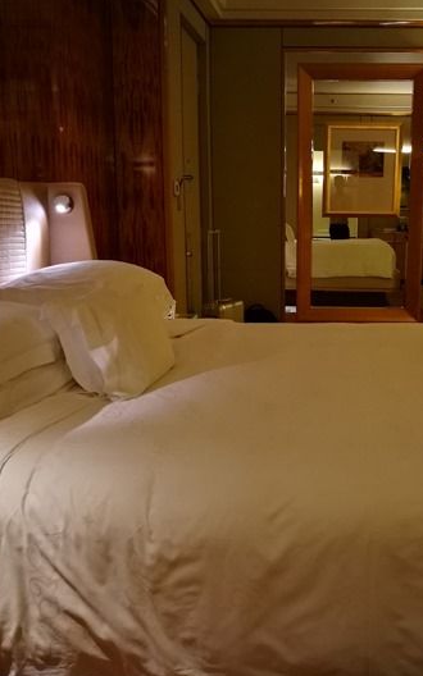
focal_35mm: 39
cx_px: 308
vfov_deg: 50.4
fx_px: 719
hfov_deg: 32.3
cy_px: 338
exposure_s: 1/25
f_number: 2.2
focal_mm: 4.5
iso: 320
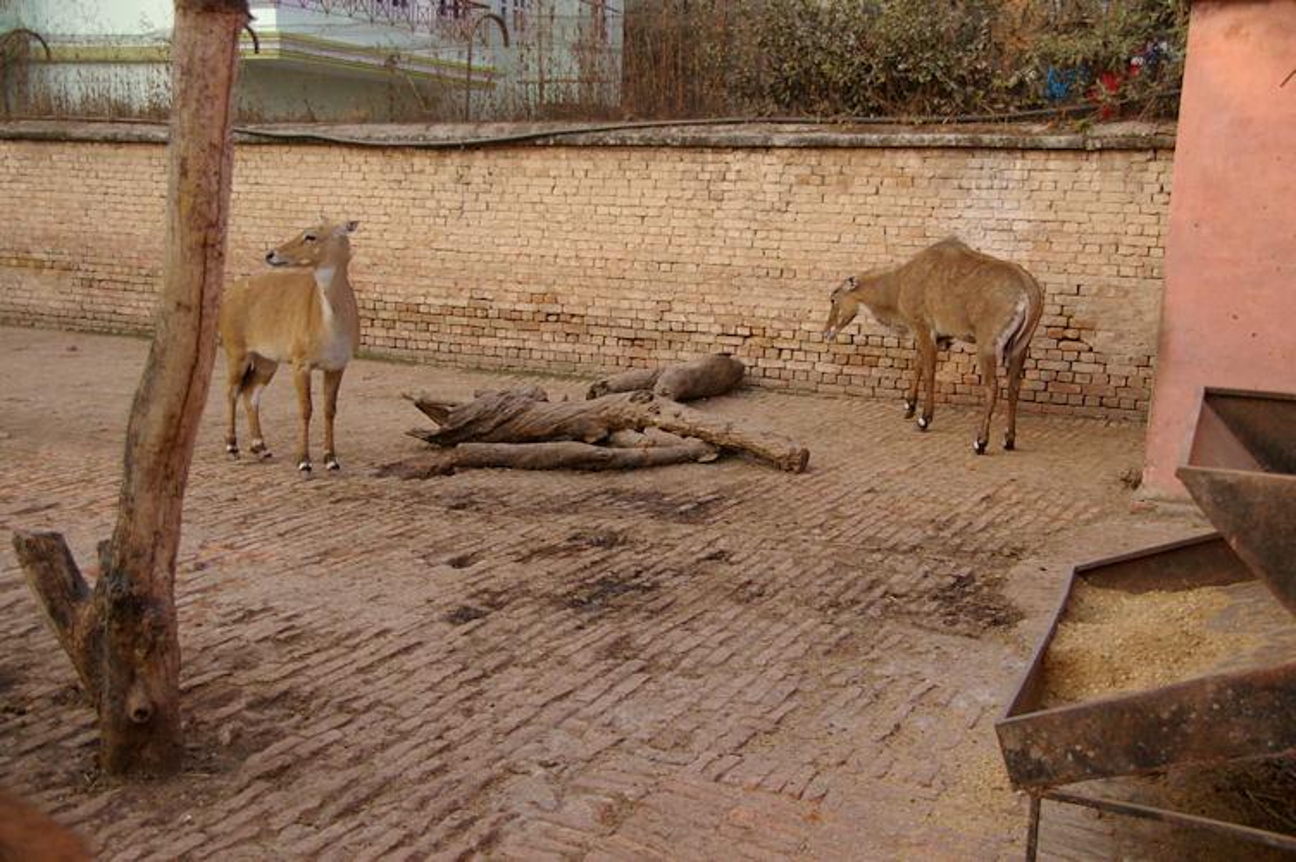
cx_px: 648
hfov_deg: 48.0
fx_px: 1457
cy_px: 431
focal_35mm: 40
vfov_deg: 33.0
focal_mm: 27
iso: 200
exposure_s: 1/100
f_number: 5.6
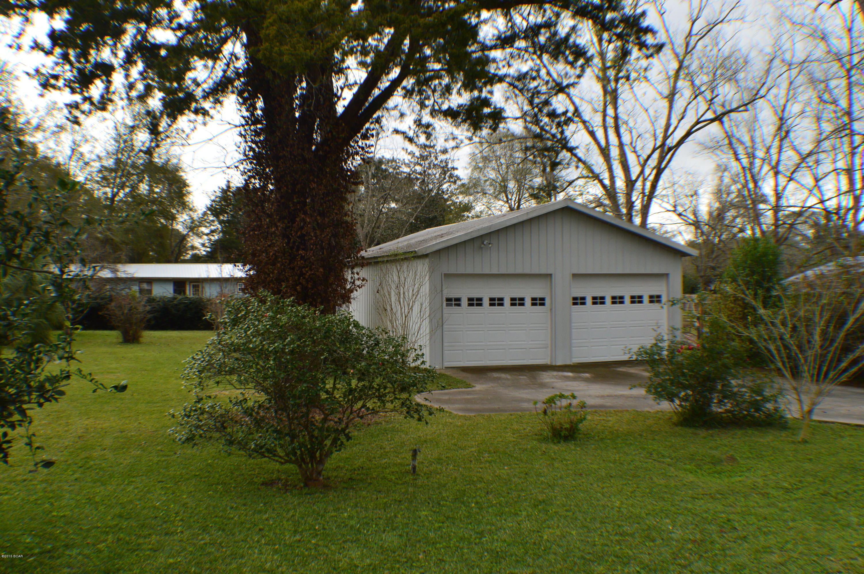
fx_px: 1007
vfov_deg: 31.8
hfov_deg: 46.4
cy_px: 287
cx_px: 432
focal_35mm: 42
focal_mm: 28
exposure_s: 1/200
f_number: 10
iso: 400
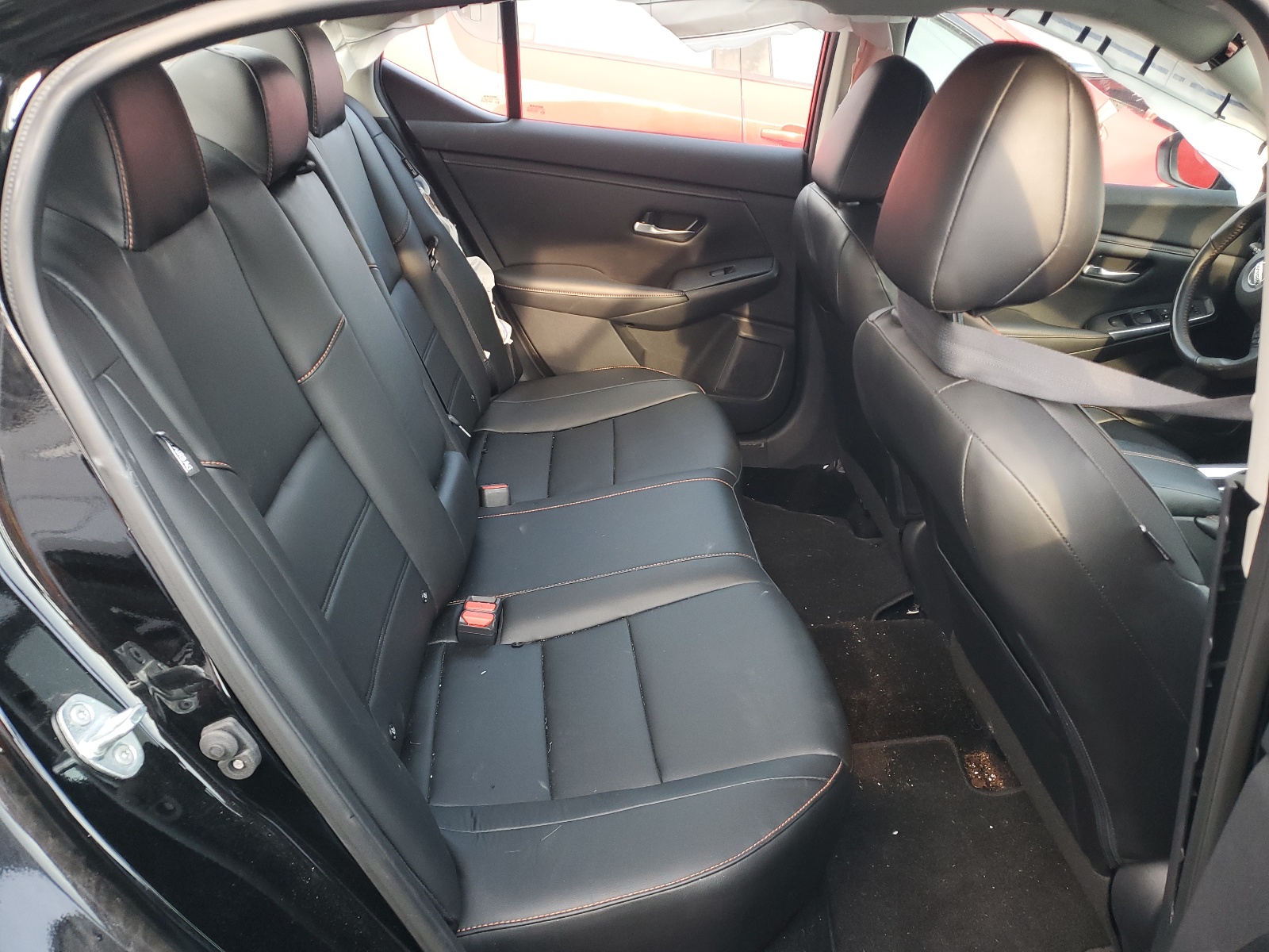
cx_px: 634
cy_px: 476
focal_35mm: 26
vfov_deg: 53.1
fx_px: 953
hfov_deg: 67.3
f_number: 1.5
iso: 85
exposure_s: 1/120
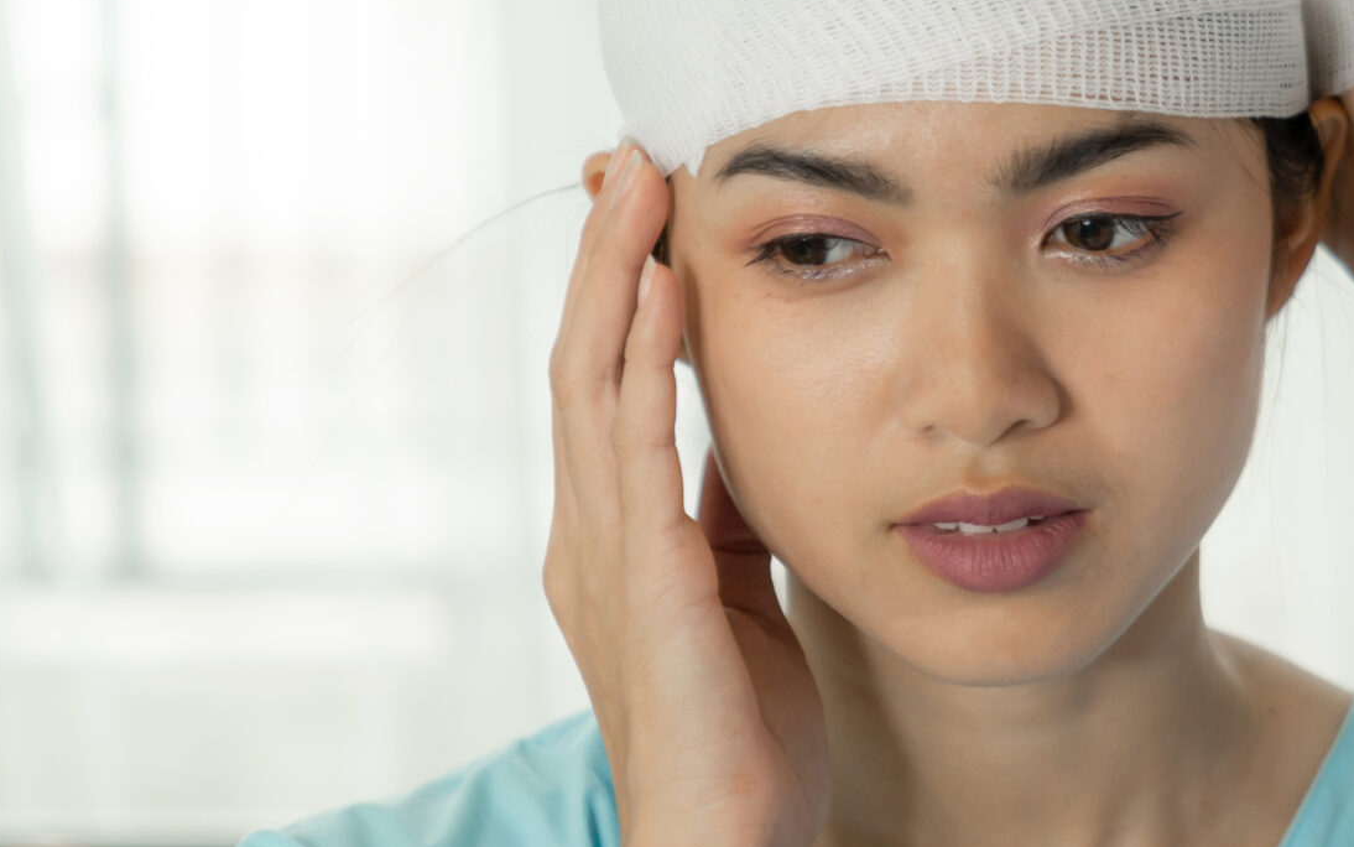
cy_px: 414
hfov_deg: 13.2
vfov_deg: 8.5
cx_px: 1536
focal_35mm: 155
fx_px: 5720
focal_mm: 65
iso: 200
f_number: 2.8
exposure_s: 1/125
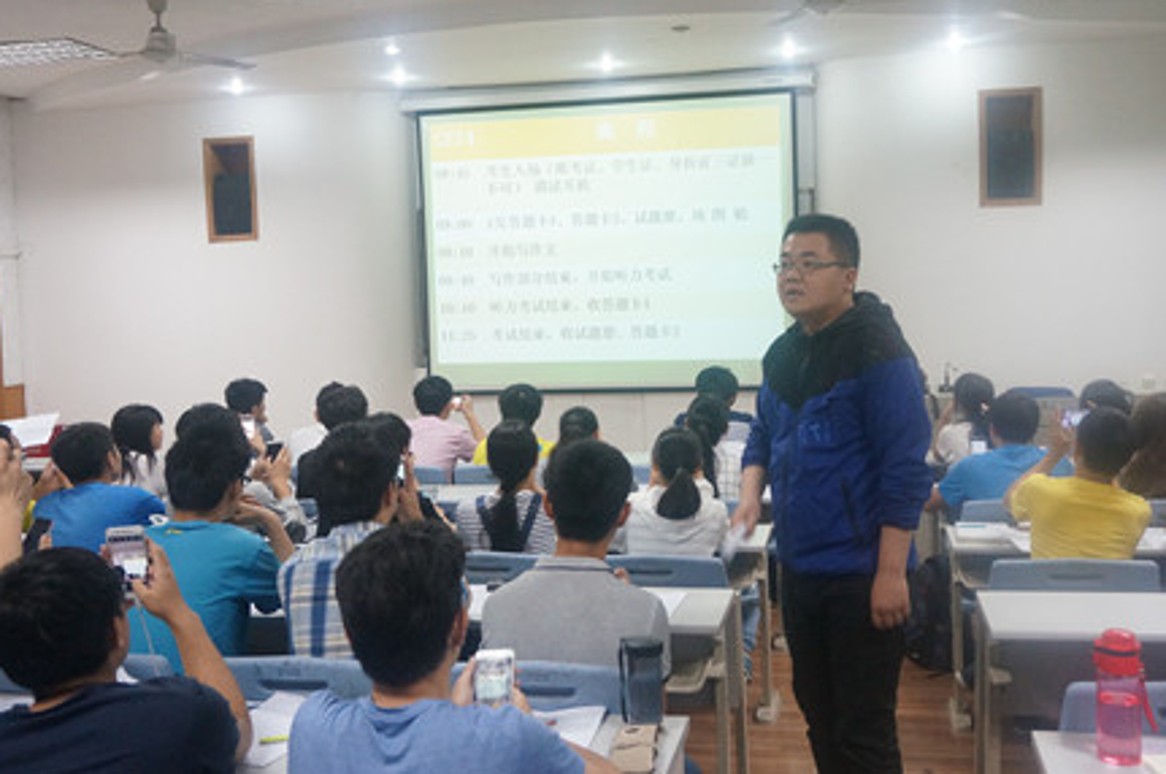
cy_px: 330
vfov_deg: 36.1
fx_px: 1183
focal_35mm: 37
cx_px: 652
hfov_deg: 52.3
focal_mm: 21
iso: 2000
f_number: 4.5
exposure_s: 1/60
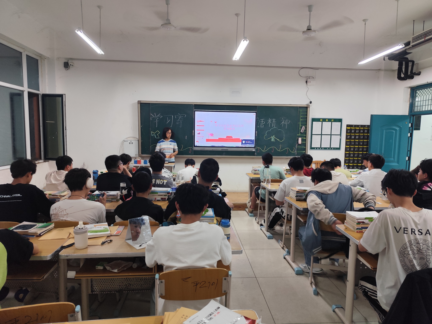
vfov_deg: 58.9
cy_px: 162
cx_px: 216
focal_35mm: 23
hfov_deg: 73.9
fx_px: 287
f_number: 1.65
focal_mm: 6.14
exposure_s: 1/50
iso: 250
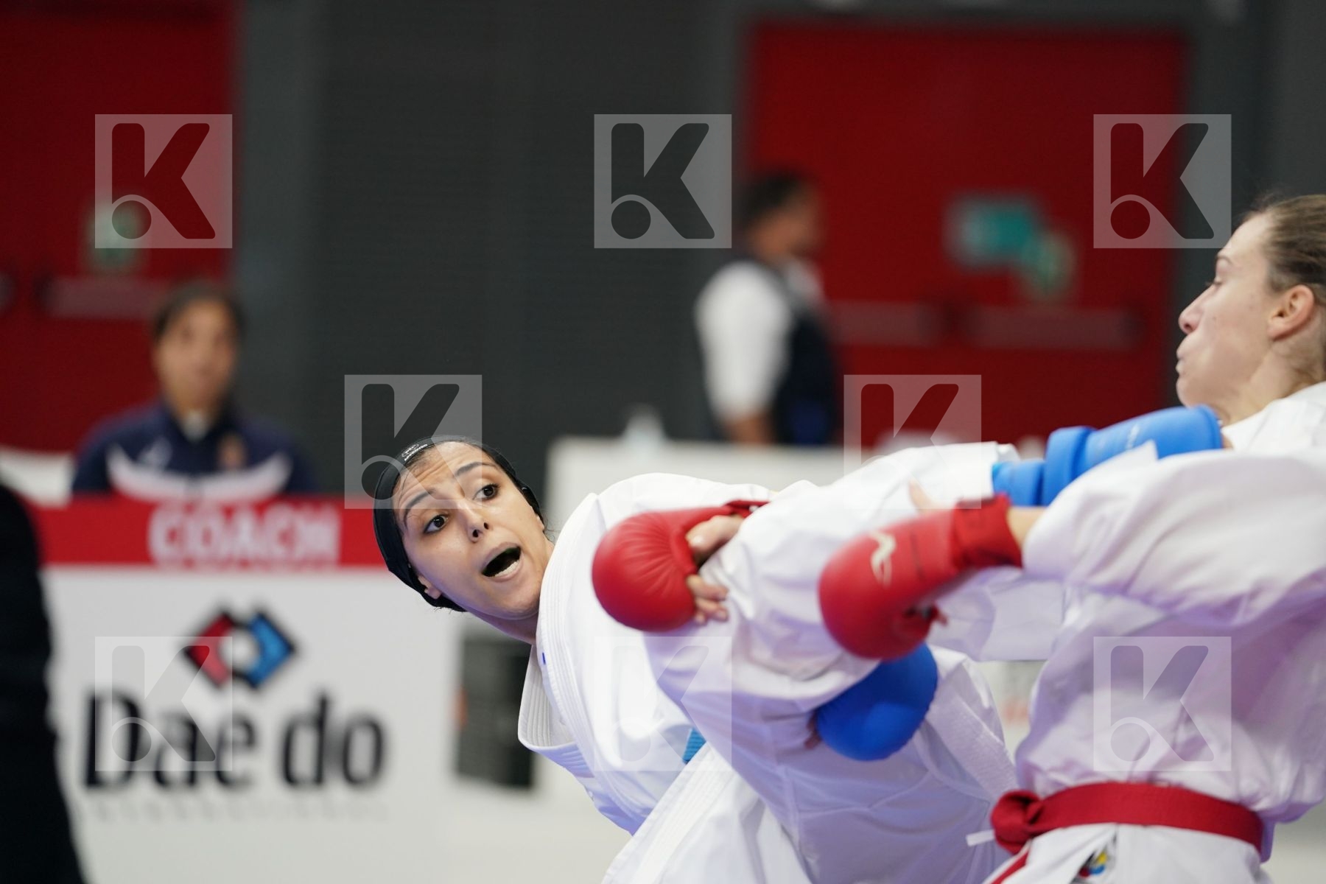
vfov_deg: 6.9
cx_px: 663
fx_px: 7366
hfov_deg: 10.3
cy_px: 442
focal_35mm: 200
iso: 2000
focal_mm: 200
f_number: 2.8
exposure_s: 1/1000
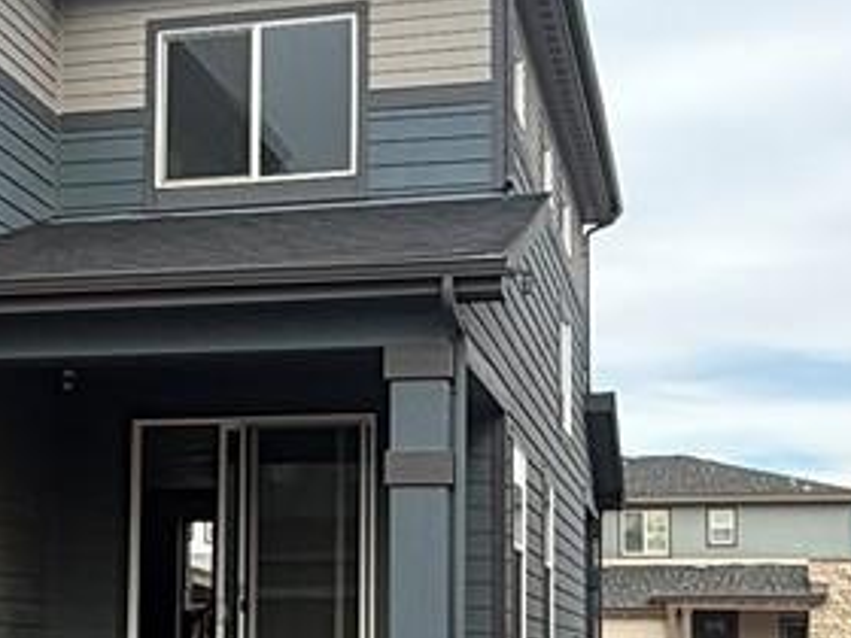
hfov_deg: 23.7
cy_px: 492
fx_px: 1967
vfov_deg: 18.3
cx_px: 64
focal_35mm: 80
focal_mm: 2.22
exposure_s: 1/789
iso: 50
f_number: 2.2
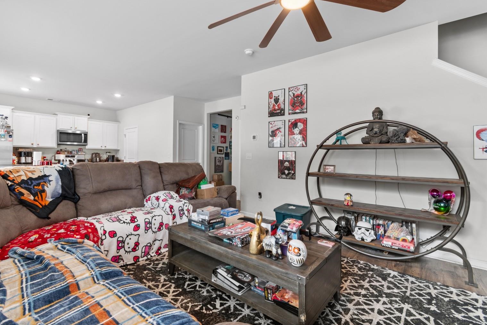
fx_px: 216
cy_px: 153
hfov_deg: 96.6
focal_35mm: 16
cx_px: 229
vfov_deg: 73.7
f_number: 4.5
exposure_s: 1/3
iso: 100
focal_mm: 10
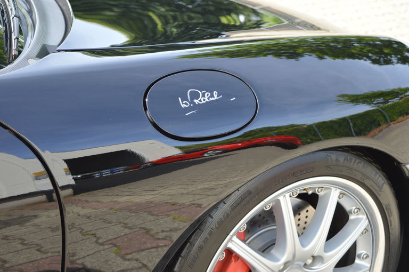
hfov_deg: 29.9
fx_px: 766
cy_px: 136
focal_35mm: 68
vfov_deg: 20.1
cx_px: 204
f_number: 5.6
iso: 220
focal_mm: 45
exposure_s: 1/125
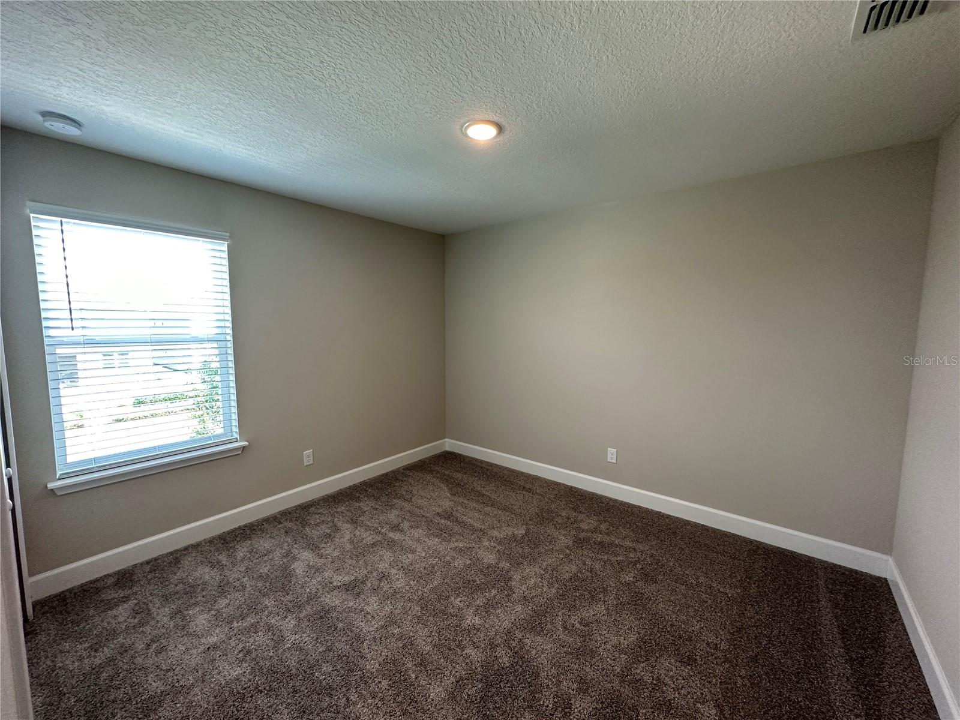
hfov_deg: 102.1
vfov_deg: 85.7
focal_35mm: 14
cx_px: 480
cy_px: 360
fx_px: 388
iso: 250
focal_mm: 2.22
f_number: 2.2
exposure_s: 1/120
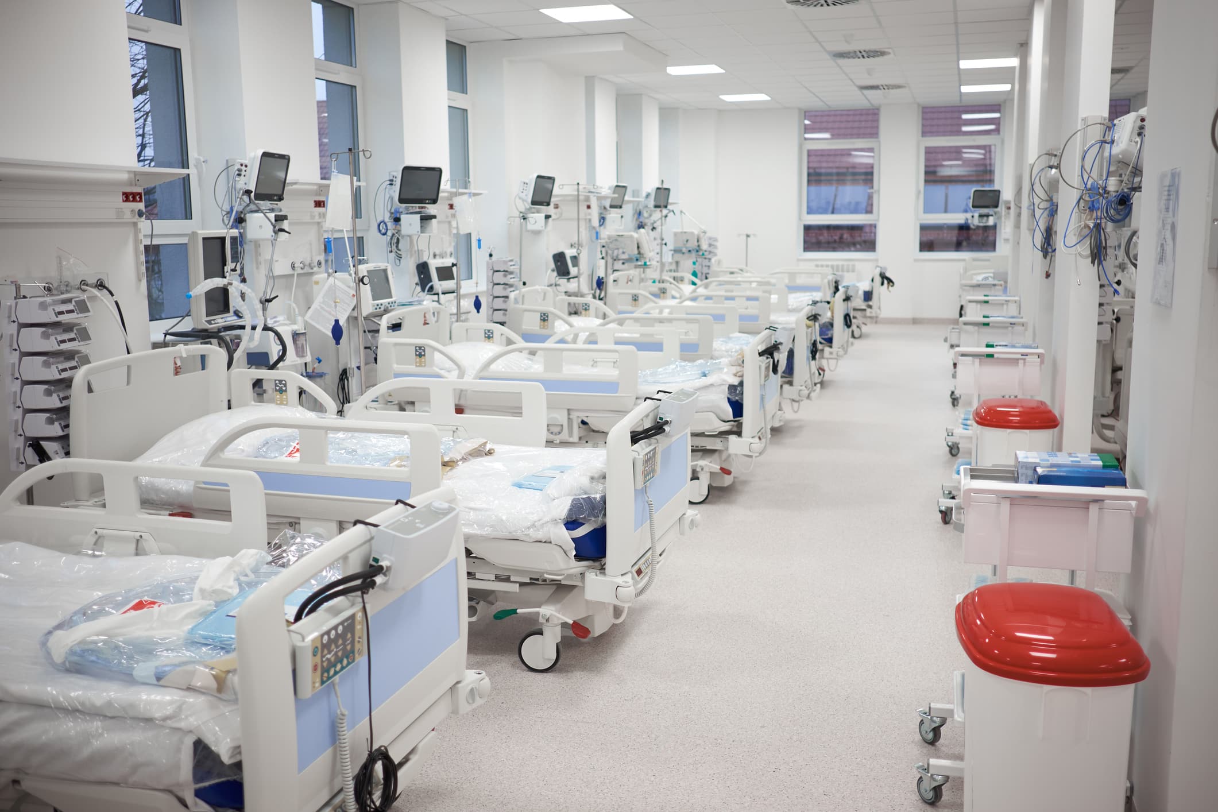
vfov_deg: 37.9
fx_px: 1184
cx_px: 609
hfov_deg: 54.4
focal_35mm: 35
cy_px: 406
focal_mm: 23
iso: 200
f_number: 2.2
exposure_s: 1/60
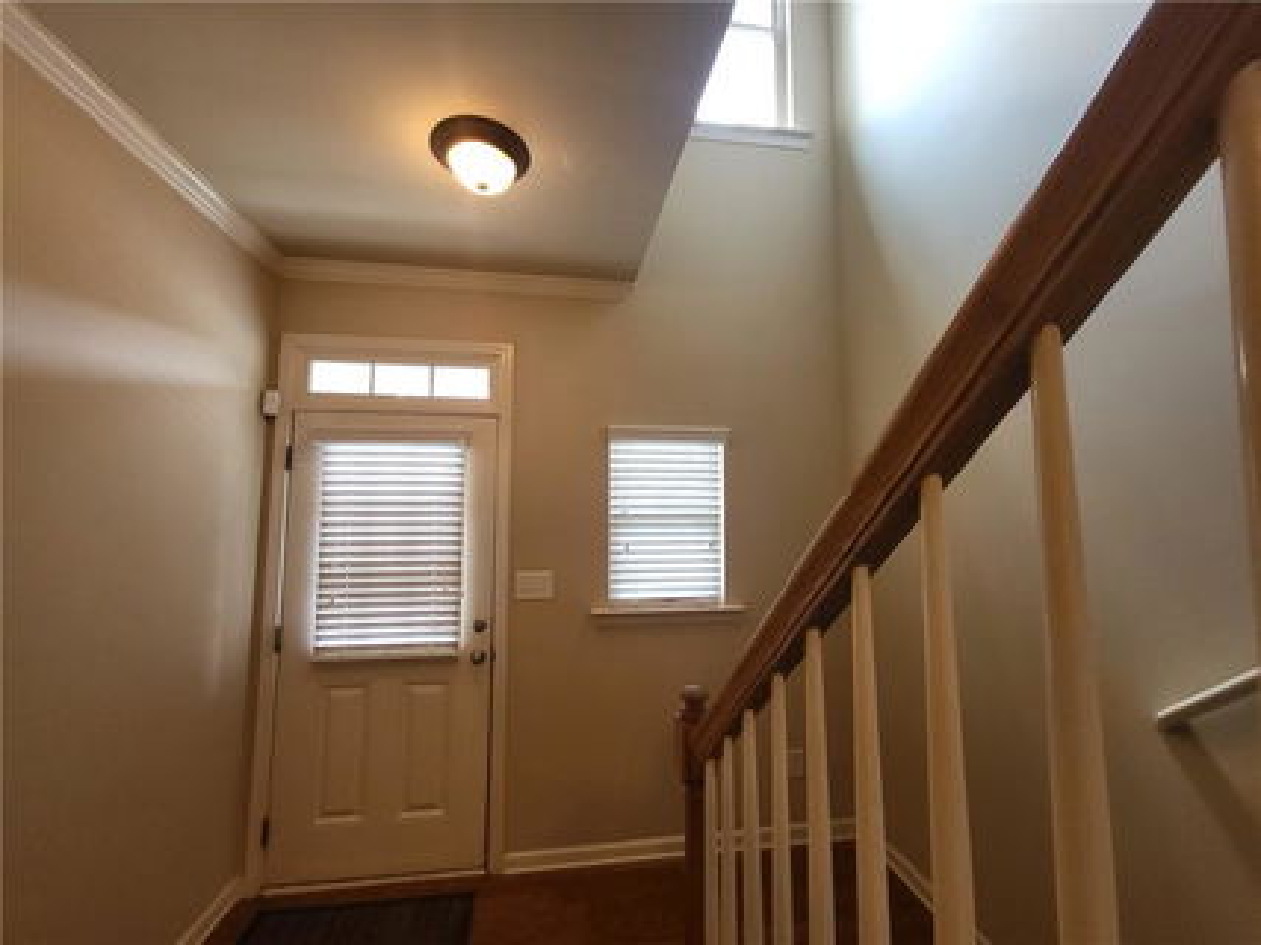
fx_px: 473
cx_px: 630
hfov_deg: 106.2
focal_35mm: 13
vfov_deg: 89.9
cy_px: 472
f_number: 2.2
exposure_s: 1/60
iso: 400
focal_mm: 1.74
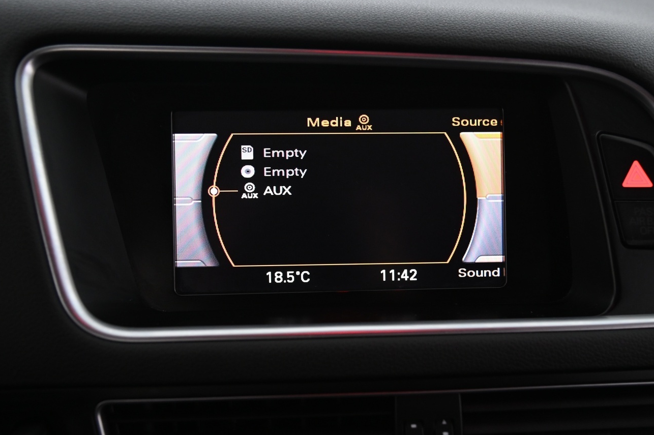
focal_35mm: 48
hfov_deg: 41.1
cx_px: 343
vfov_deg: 27.9
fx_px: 871
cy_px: 268
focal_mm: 38
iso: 2000
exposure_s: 1/30
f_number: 4
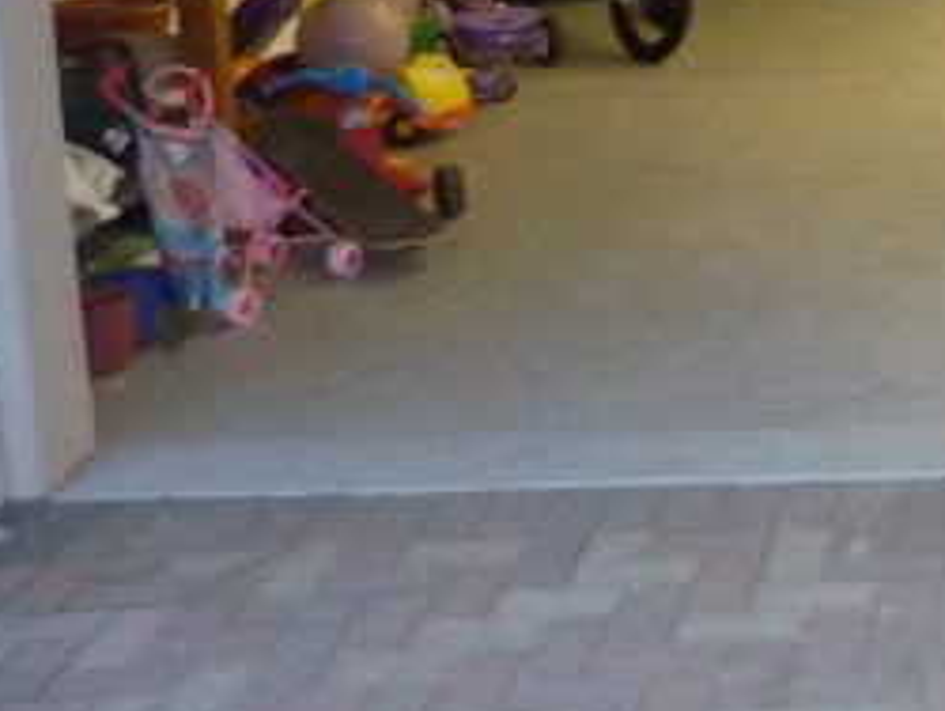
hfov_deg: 21.5
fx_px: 2186
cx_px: 1304
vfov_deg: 17.6
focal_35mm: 80
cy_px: -129
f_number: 3.3
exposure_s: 1/30
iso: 400
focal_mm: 4.1
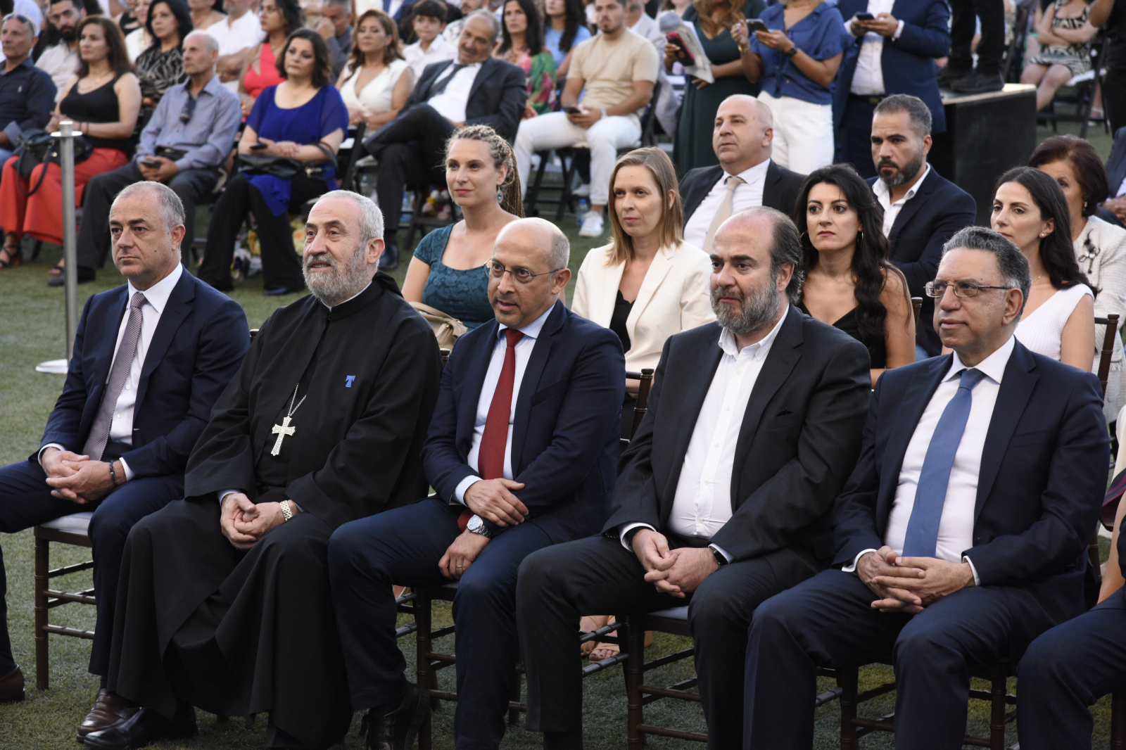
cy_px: 375
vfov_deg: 13.0
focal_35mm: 105
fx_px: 3283
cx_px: 563
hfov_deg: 19.5
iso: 2500
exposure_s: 1/100
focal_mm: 105
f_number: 5.6
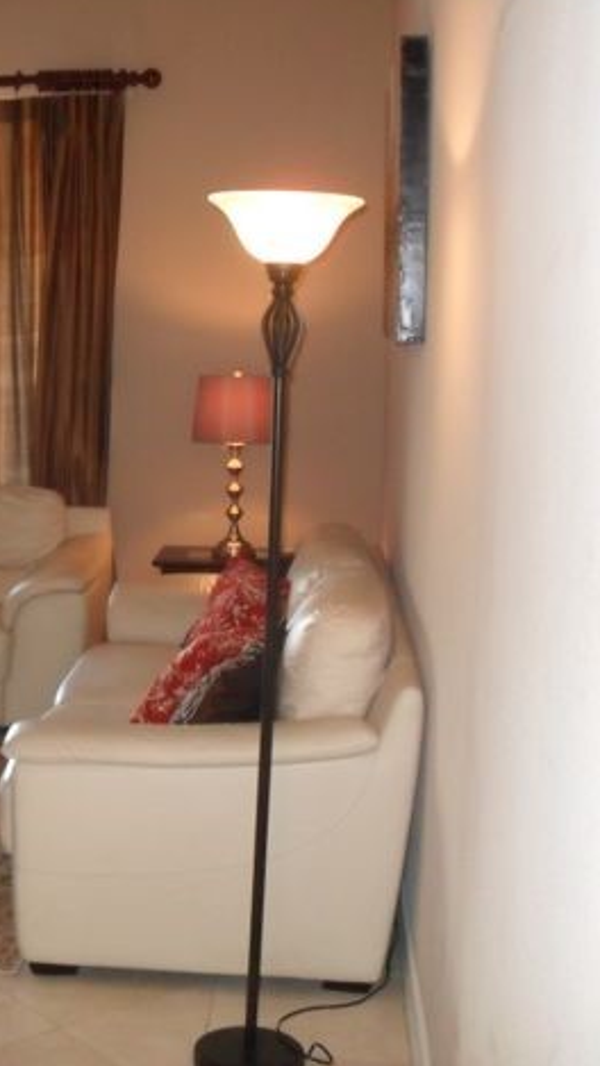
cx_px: 93
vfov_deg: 39.9
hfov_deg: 22.7
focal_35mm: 52
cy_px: 523
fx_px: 1470
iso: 320
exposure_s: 1/45
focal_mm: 6.3
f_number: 3
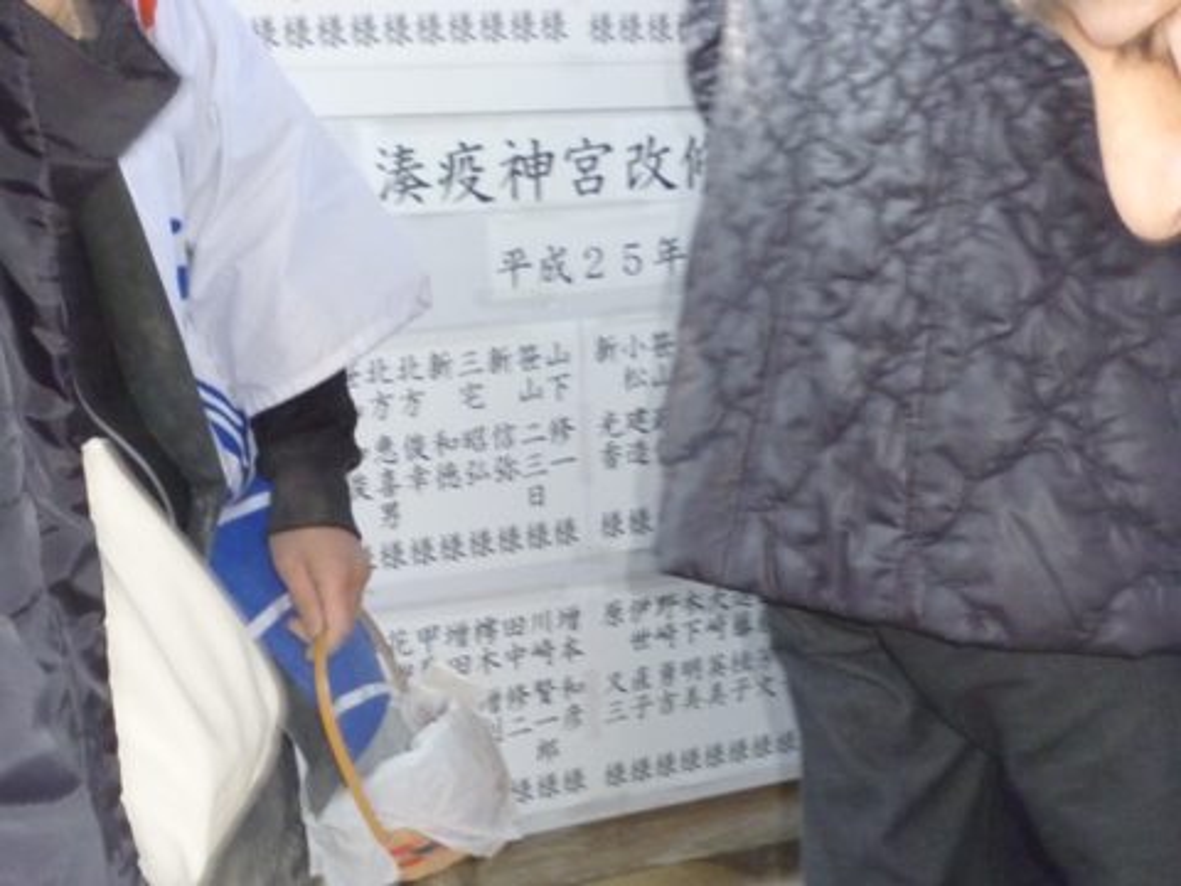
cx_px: 590
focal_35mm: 28
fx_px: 955
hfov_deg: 63.4
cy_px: 443
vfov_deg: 49.7
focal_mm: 5
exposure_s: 1/60
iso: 250
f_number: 3.1
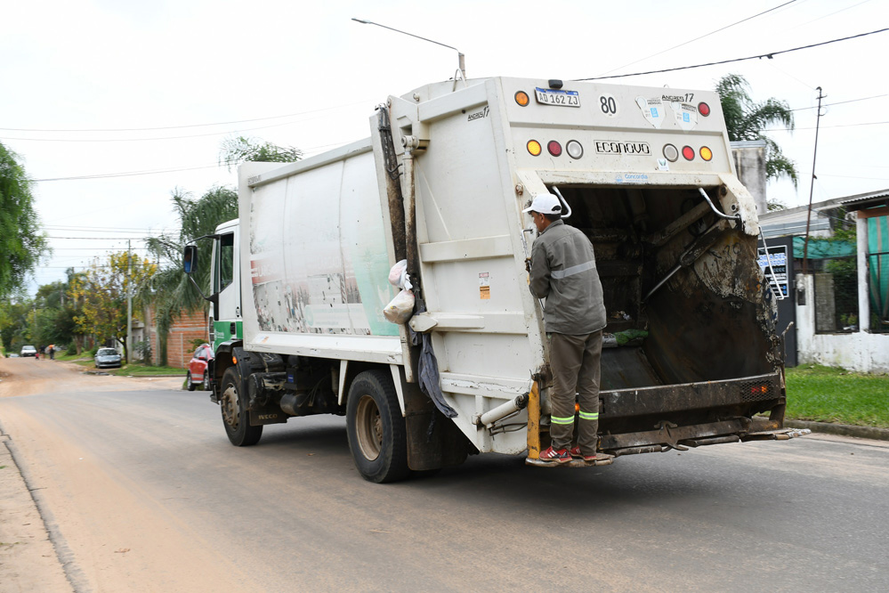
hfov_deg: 43.6
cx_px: 444
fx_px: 1111
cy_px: 296
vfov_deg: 29.9
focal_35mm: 45
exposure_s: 1/100
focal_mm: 30
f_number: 7.1
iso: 100
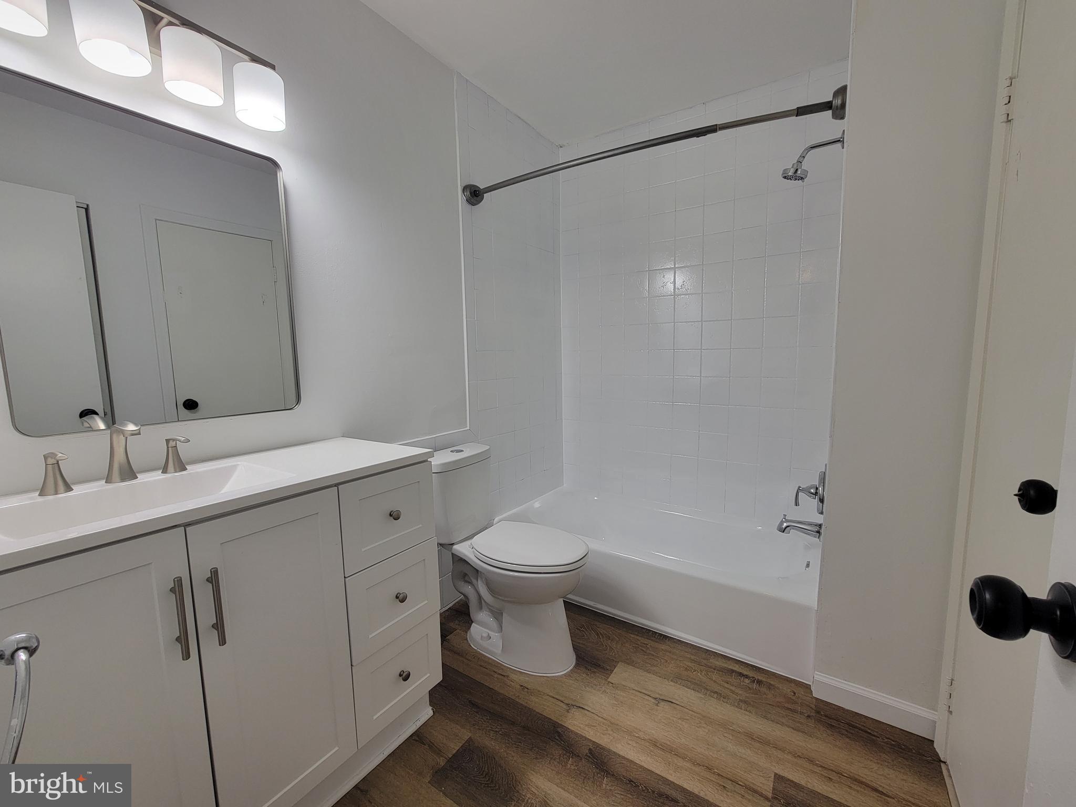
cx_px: 538
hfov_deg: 106.2
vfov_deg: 89.9
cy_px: 404
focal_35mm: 13
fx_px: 404
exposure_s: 1/120
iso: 80
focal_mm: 2.2
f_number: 2.2
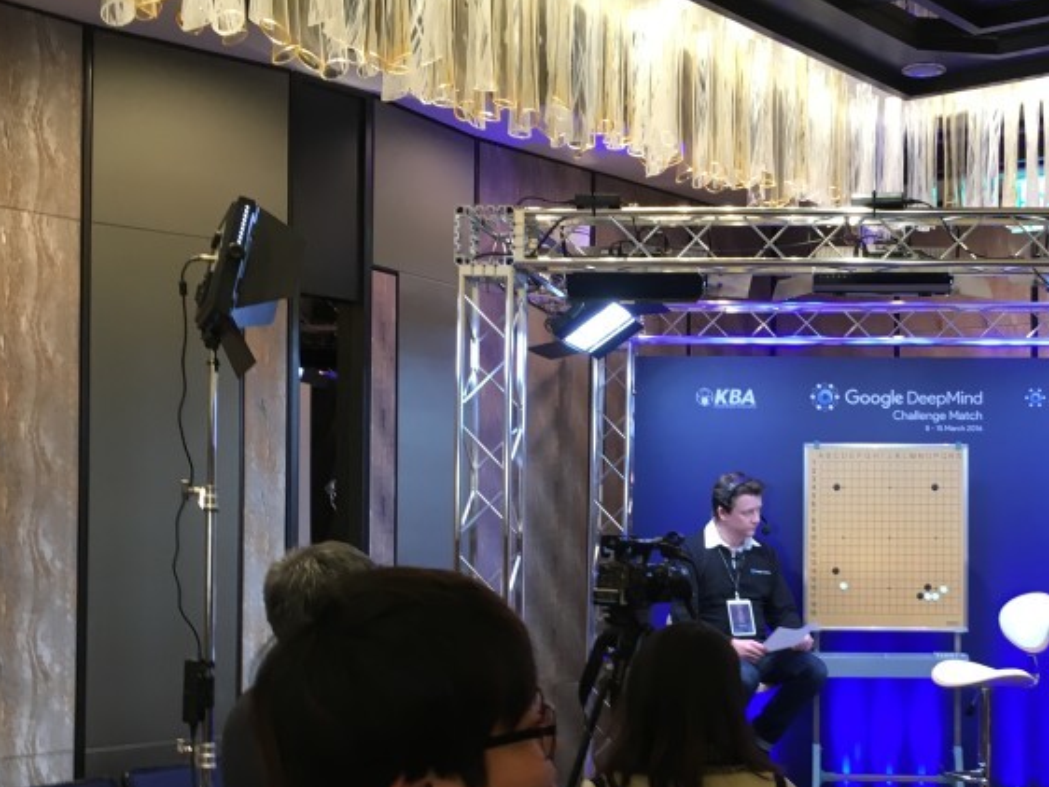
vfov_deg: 29.6
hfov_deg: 37.8
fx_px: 1486
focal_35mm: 49
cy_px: 495
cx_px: 803
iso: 50
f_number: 2.2
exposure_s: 1/30
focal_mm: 4.15
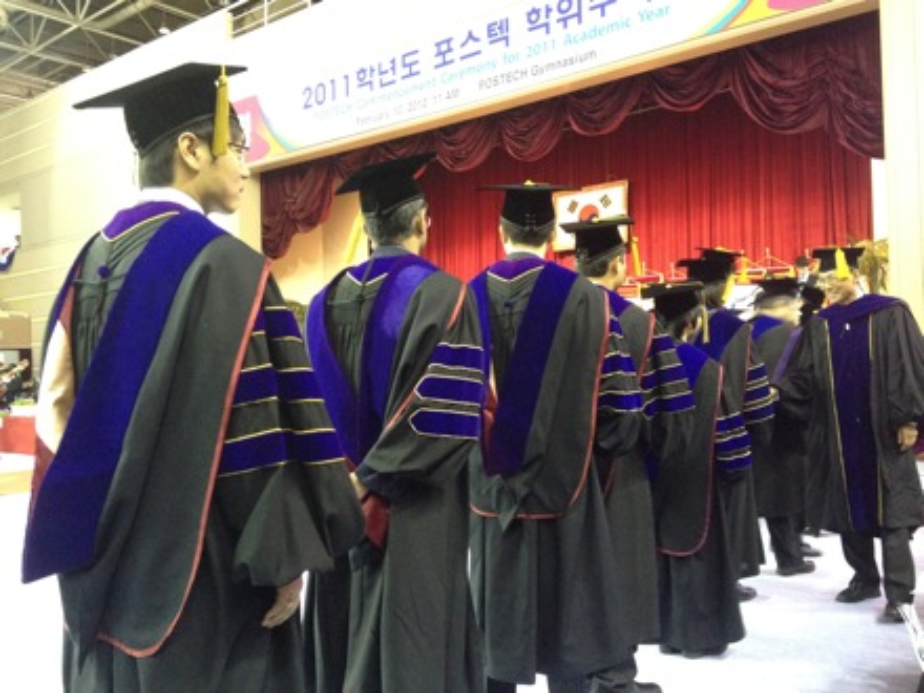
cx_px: 462
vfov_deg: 40.7
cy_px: 346
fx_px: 934
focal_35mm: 35
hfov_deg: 52.6
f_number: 2.4
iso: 400
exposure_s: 1/20
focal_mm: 4.28
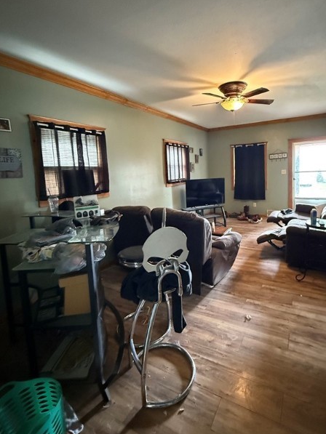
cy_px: 194
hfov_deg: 71.2
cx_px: 186
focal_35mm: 18
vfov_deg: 87.4
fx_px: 226
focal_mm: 2.22
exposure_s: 1/44
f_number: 2.2
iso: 1600
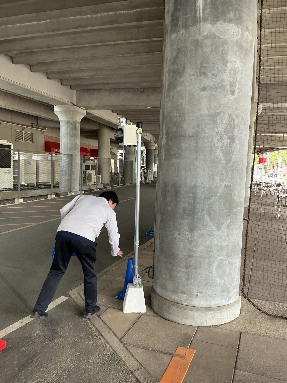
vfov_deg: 61.7
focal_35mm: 29
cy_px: 192
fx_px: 321
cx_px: 144
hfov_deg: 48.2
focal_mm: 3
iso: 100
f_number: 1.8
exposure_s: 1/60
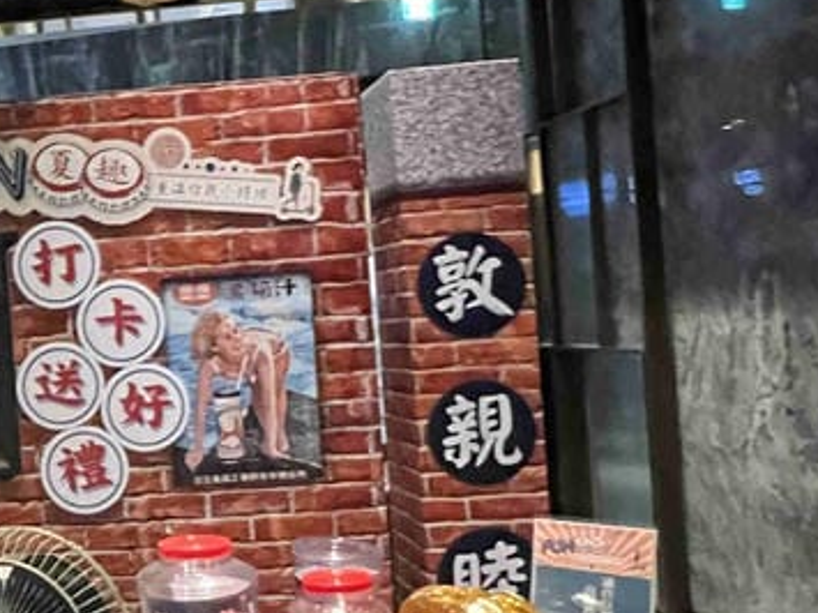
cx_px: -55
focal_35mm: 44
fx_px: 1039
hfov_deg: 37.0
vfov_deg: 32.8
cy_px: 339
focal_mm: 1.57
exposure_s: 1/45
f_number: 1.8
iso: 1000
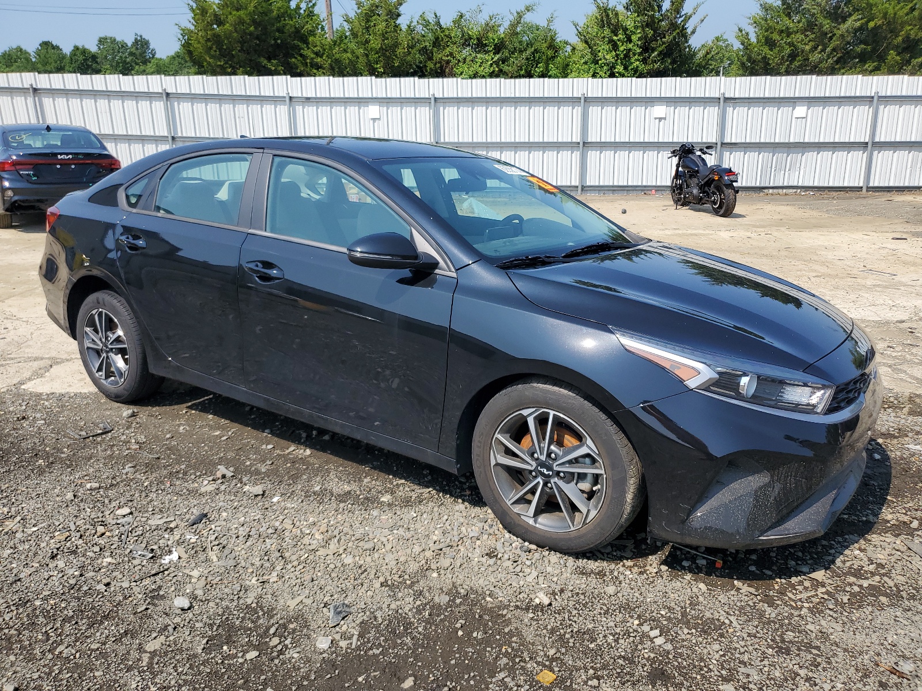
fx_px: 693
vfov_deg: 53.1
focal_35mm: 26
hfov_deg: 67.3
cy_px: 346
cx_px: 461
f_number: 1.5
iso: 50
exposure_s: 1/3333
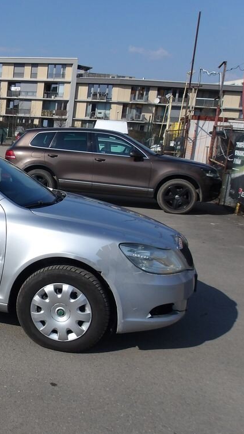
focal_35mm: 40
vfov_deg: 50.5
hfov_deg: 26.4
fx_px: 460
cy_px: 220
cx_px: -49
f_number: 10.4
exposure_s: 1/218
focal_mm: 4.9
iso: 100
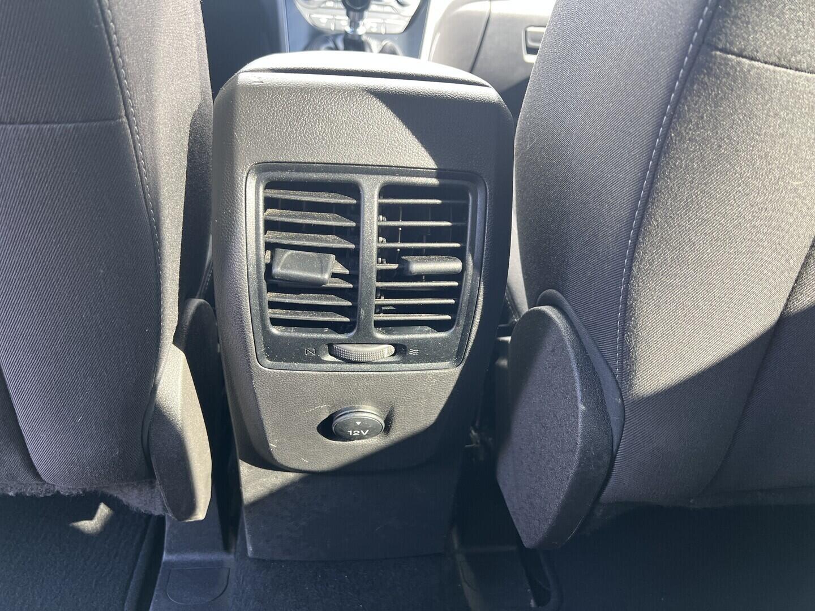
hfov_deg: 67.3
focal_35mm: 26
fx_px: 612
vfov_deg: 53.1
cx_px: 408
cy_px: 306
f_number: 1.5
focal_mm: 5.7
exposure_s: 1/121
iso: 100
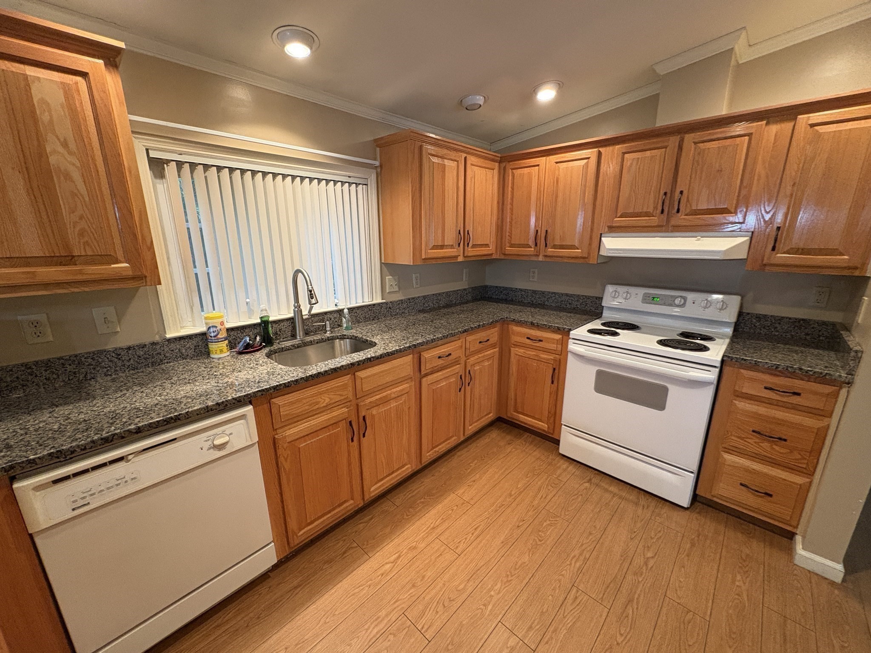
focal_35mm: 14
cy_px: 326
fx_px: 352
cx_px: 436
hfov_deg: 102.1
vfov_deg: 85.7
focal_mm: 2.22
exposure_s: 1/60
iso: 500
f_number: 2.2
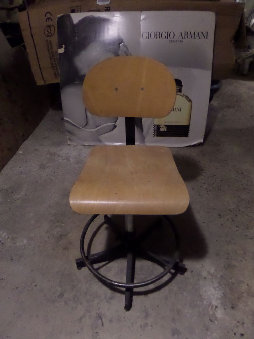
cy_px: 170
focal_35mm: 24
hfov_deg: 56.8
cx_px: 127
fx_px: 235
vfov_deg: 71.6
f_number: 3.2
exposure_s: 1/15
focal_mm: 4
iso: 800
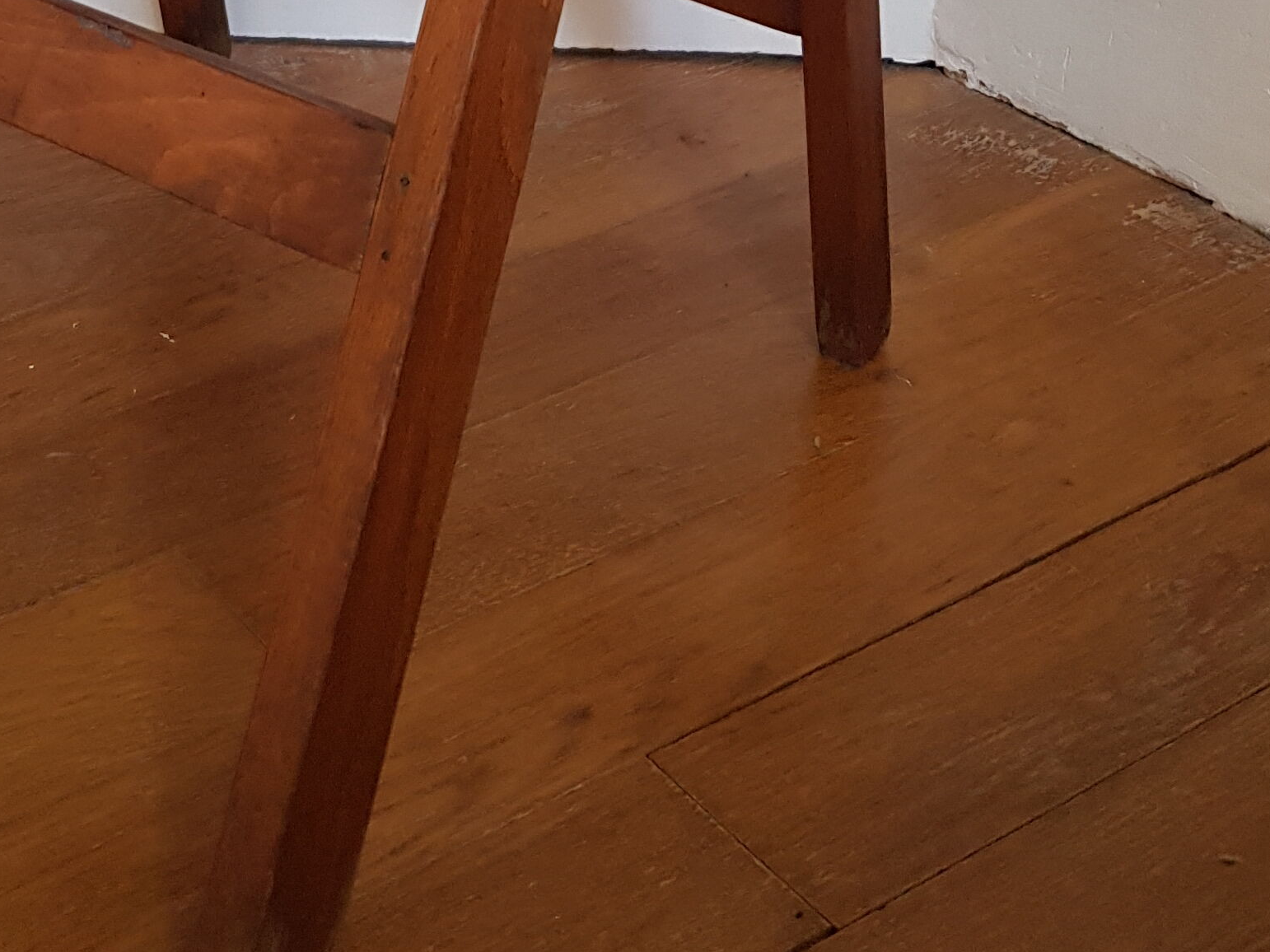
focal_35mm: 68
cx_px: 208
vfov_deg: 18.8
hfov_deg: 27.8
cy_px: -522
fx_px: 2494
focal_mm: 4.2
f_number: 1.7
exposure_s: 1/50
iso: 160
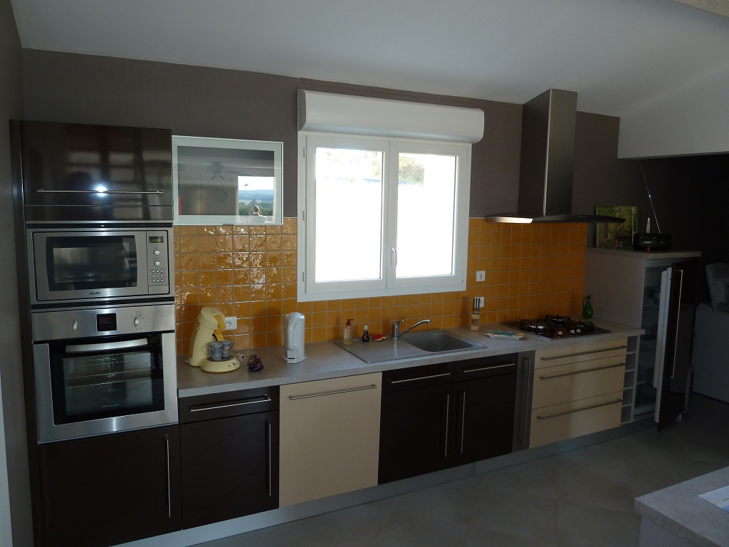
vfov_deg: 54.9
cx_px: 364
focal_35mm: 25
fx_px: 526
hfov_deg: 69.4
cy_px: 274
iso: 100
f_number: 3.3
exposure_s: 1/30
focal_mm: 4.1
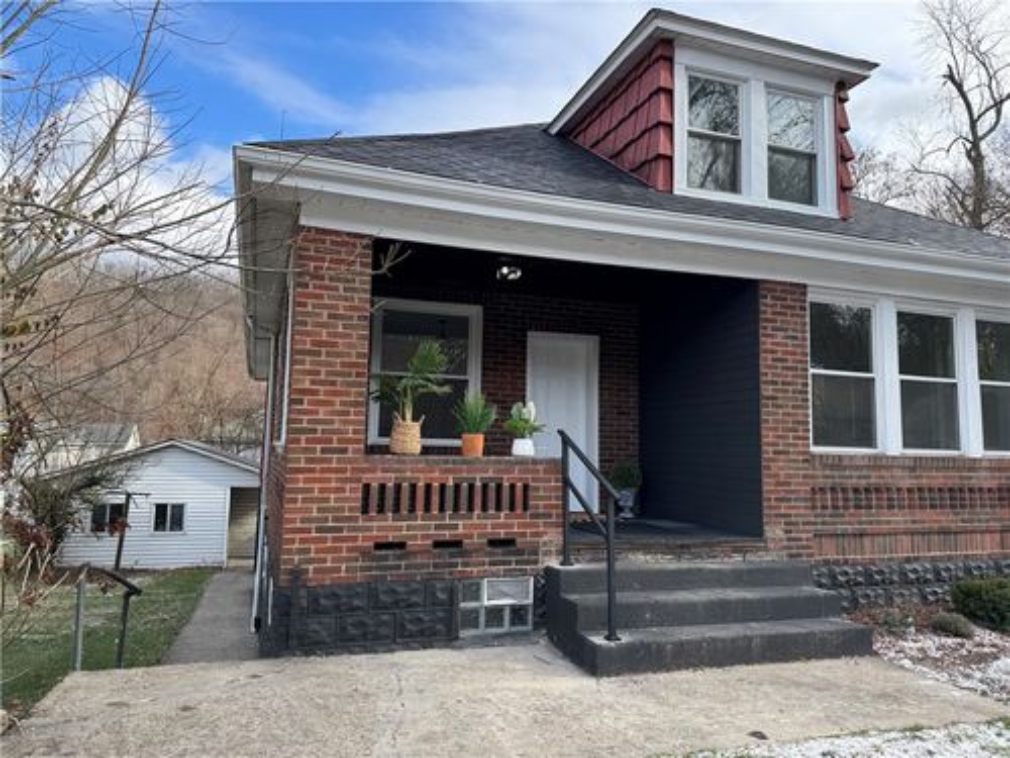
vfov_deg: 56.8
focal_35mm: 24
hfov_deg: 71.6
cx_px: 505
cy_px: 379
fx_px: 700
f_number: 1.78
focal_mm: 6.76
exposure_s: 1/938
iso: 80
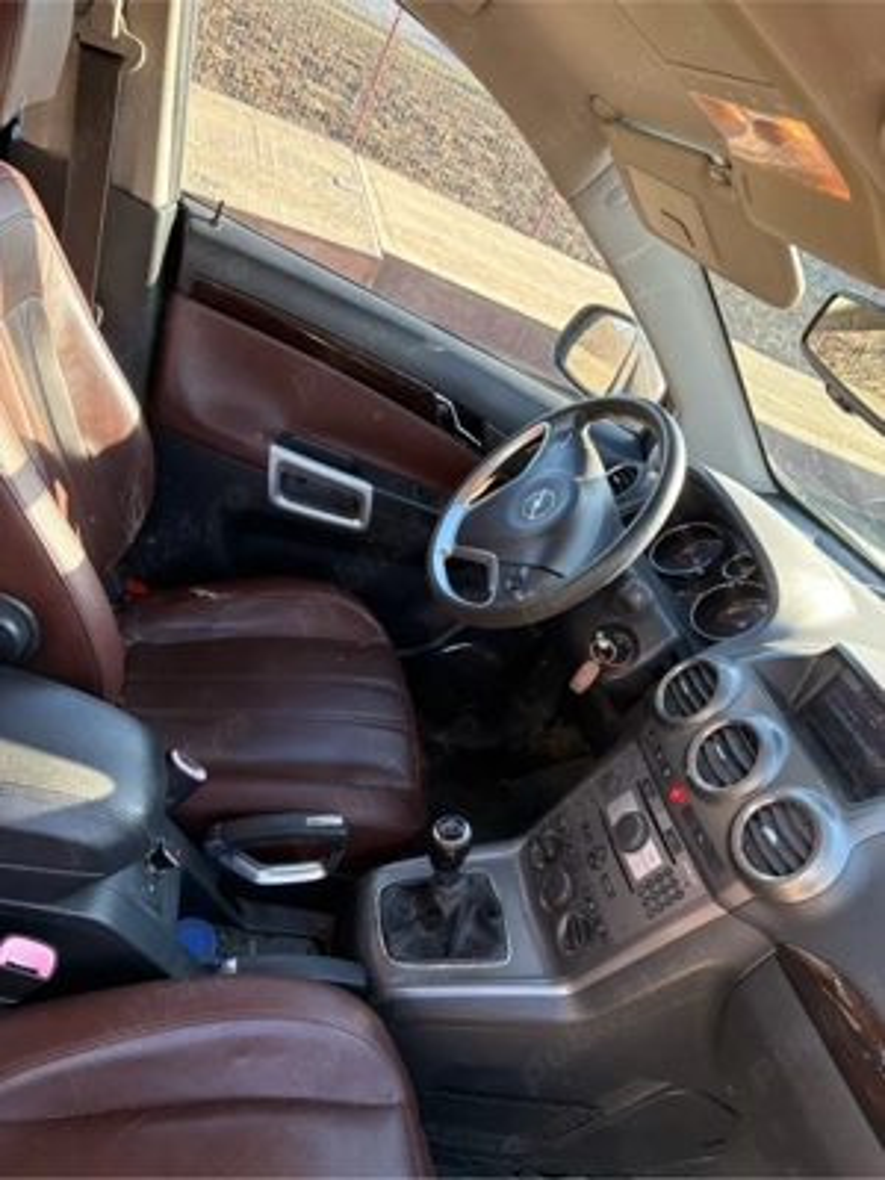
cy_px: 590
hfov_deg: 53.1
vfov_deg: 67.3
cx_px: 442
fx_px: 886
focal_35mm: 26
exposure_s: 1/238
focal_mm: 5.96
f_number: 1.6
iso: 100
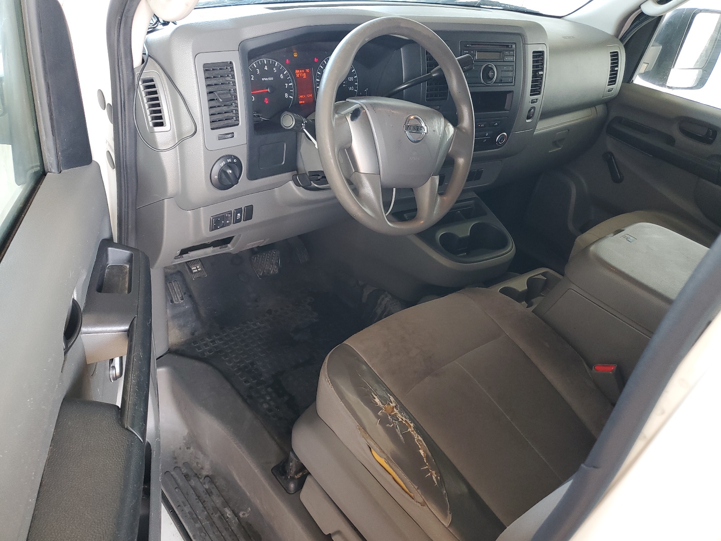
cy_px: 270
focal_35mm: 26
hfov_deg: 67.3
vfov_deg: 53.1
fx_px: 542
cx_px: 360
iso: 99
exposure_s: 1/60.2
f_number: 1.5
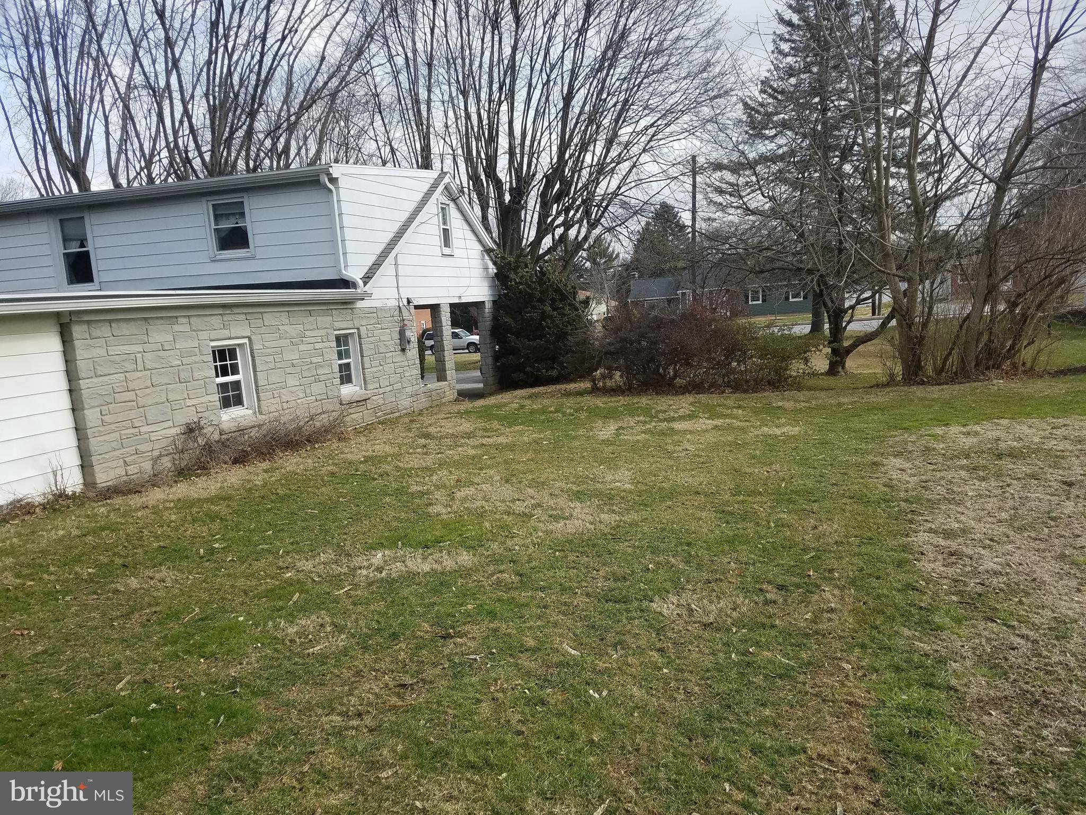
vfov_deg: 53.1
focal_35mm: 26
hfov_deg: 67.3
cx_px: 543
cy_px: 408
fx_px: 816
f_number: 1.7
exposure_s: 1/1424
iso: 50
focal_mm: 4.2
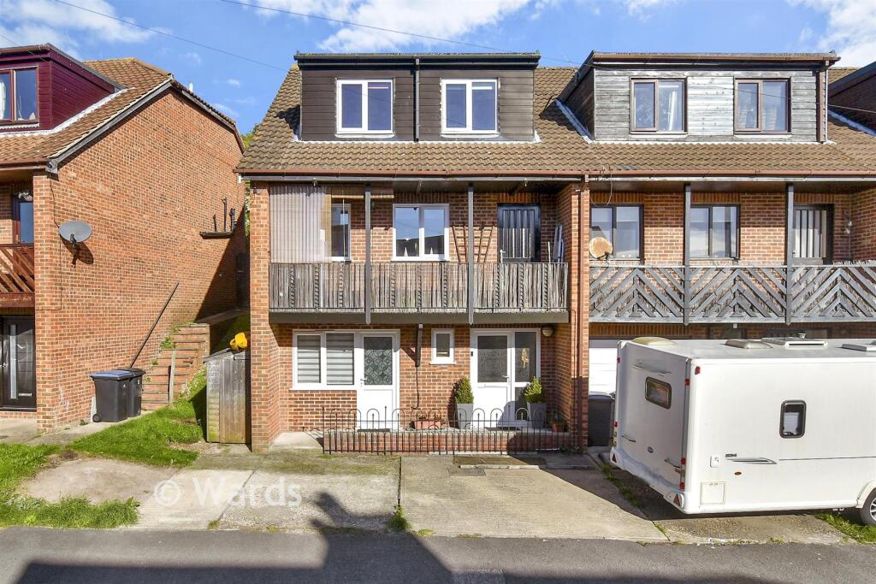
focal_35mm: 19
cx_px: 438
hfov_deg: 86.9
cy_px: 292
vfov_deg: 64.6
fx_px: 462
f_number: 8
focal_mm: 13
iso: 160
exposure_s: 1/640
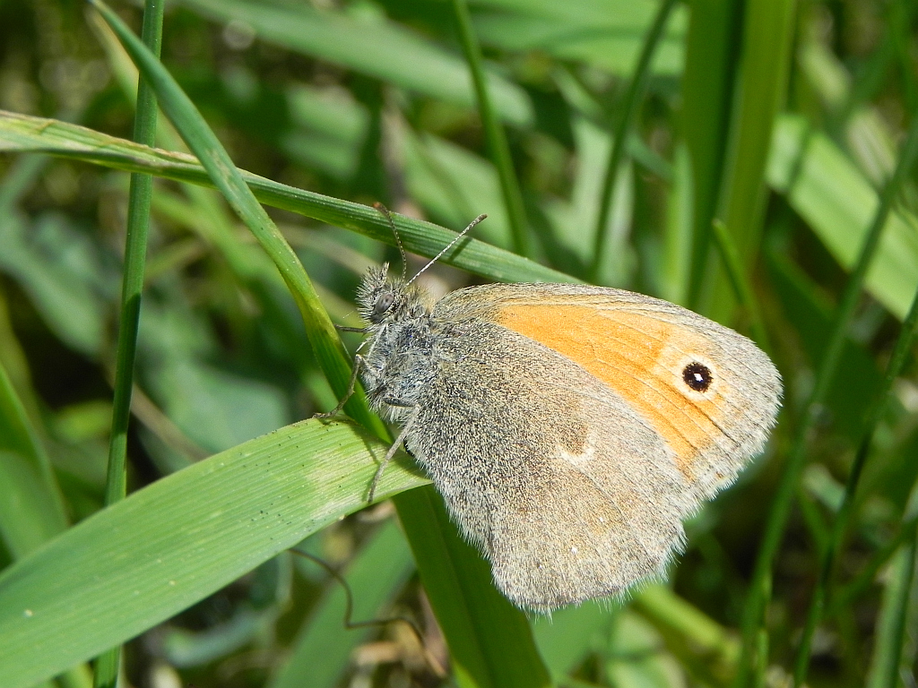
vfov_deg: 14.1
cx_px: 459
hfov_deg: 18.7
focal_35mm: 105
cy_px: 344
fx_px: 2785
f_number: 7.1
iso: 160
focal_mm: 18.8
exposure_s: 1/417
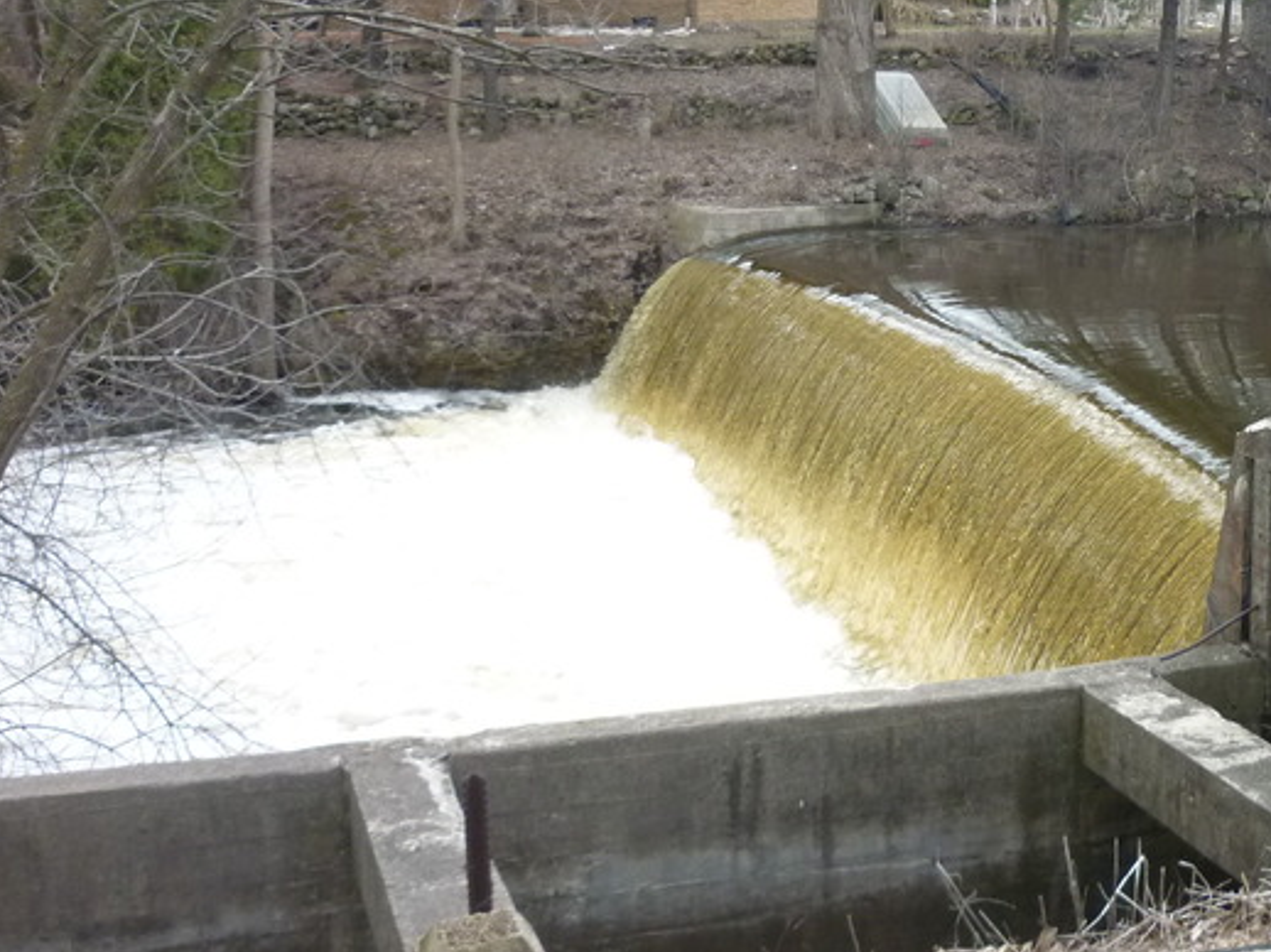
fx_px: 1872
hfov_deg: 36.8
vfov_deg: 28.4
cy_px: 336
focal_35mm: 51
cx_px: 923
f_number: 2.8
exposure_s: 1/640
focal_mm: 5.5
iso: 200
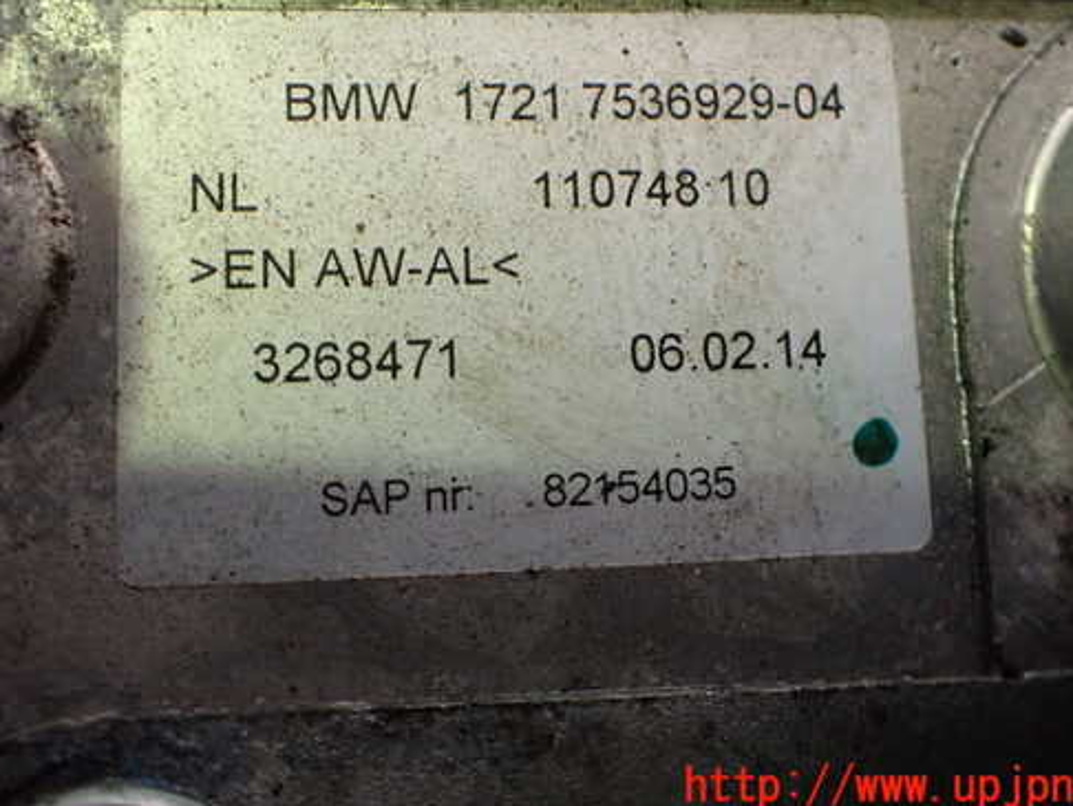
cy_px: 318
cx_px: 521
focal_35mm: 37
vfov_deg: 38.5
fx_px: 1147
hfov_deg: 50.1
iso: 800
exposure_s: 1/125
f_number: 2.3
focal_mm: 5.4
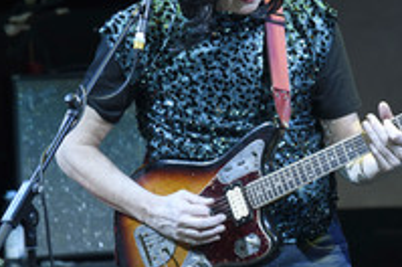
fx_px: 3032
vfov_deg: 5.0
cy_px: 142
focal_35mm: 272
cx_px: 300
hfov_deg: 7.6
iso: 2000
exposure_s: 1/50
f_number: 4
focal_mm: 120
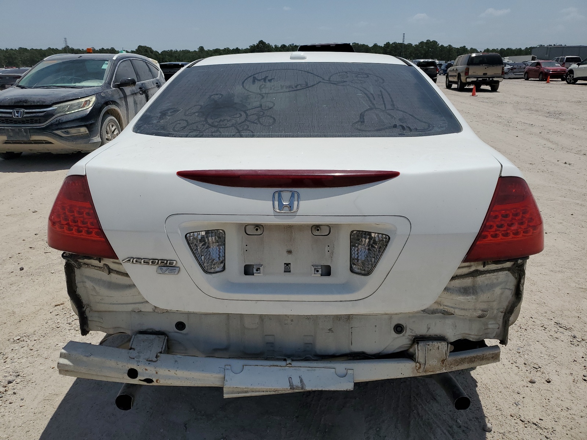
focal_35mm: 26
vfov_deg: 53.1
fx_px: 441
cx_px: 294
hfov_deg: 67.3
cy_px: 220
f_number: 1.5
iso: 51
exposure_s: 1/10000
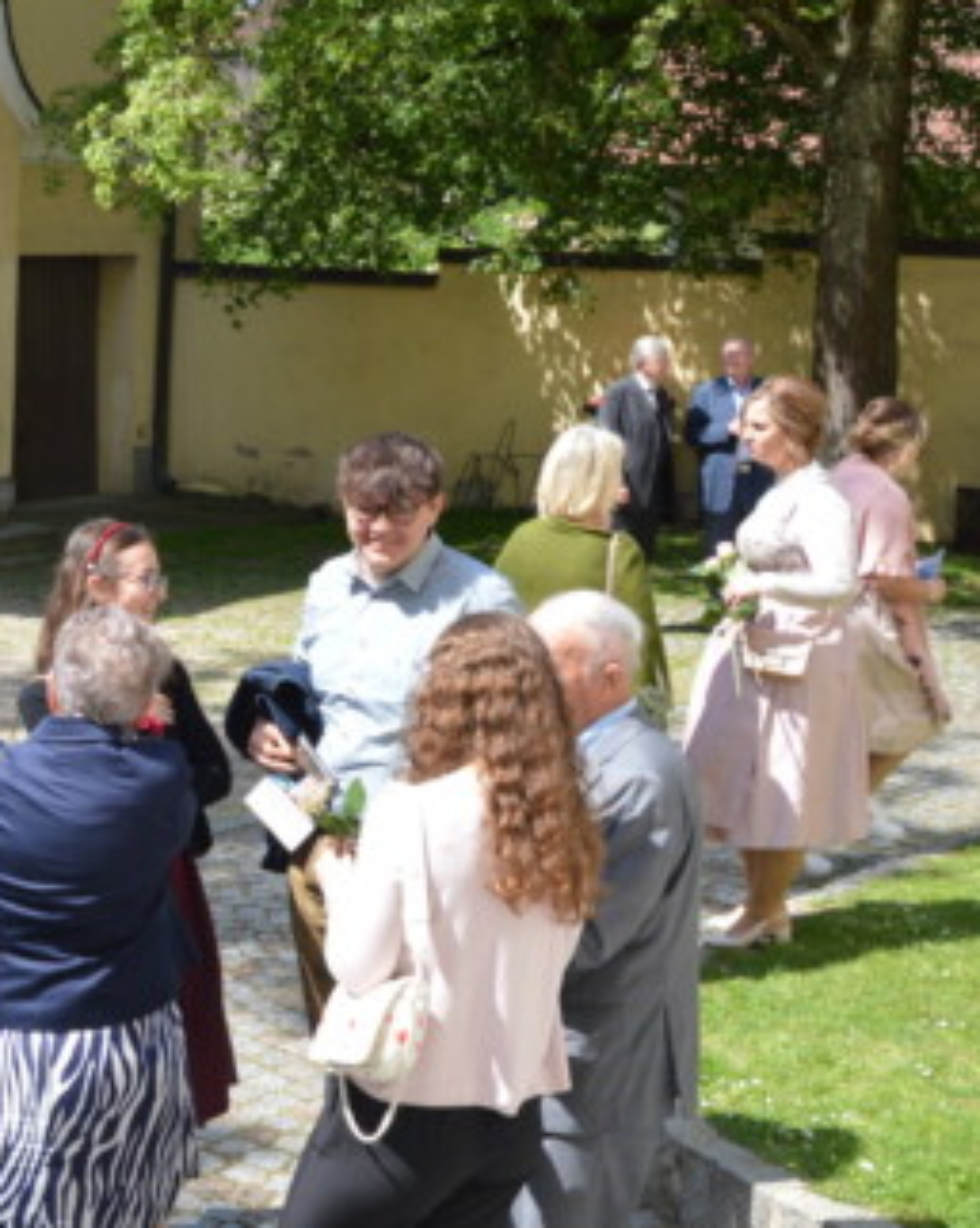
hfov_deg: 22.8
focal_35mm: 63
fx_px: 2287
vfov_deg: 30.0
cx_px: -103
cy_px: 744
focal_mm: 18
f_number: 6.3
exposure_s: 1/160
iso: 100
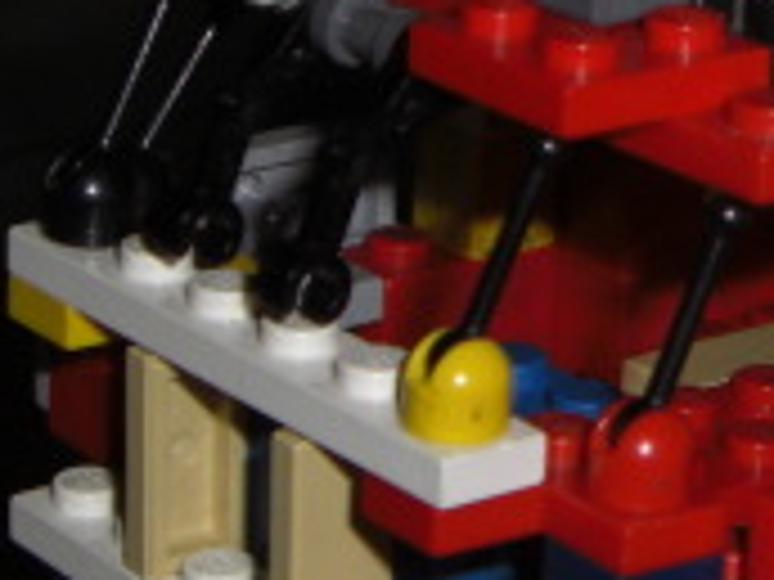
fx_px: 3913
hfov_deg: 11.0
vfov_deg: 8.5
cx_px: 986
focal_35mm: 175
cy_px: 126
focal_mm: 7.6
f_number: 3
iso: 64
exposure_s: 1/60
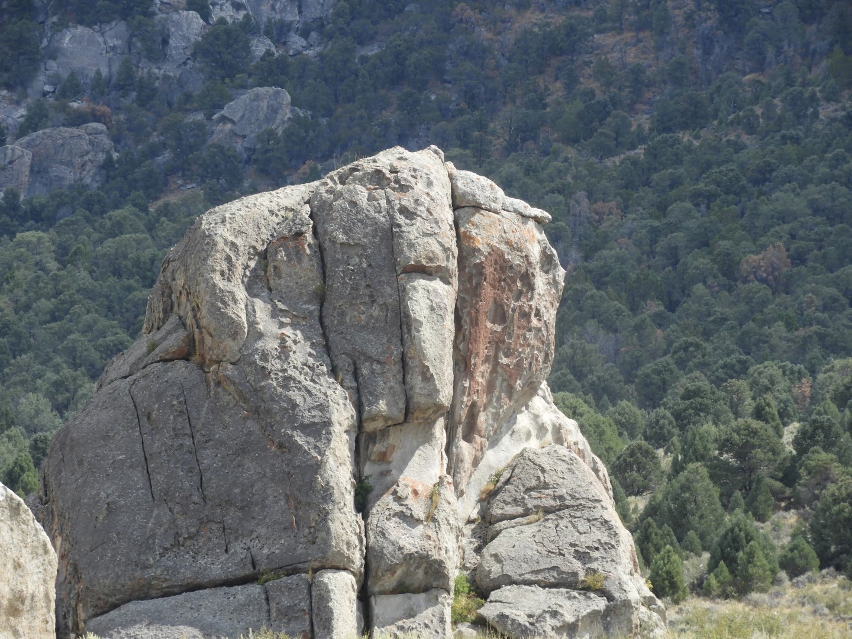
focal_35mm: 300
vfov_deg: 5.0
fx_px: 7384
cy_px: 320
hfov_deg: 6.6
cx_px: 426
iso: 100
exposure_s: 1/250
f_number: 5.5
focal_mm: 53.7
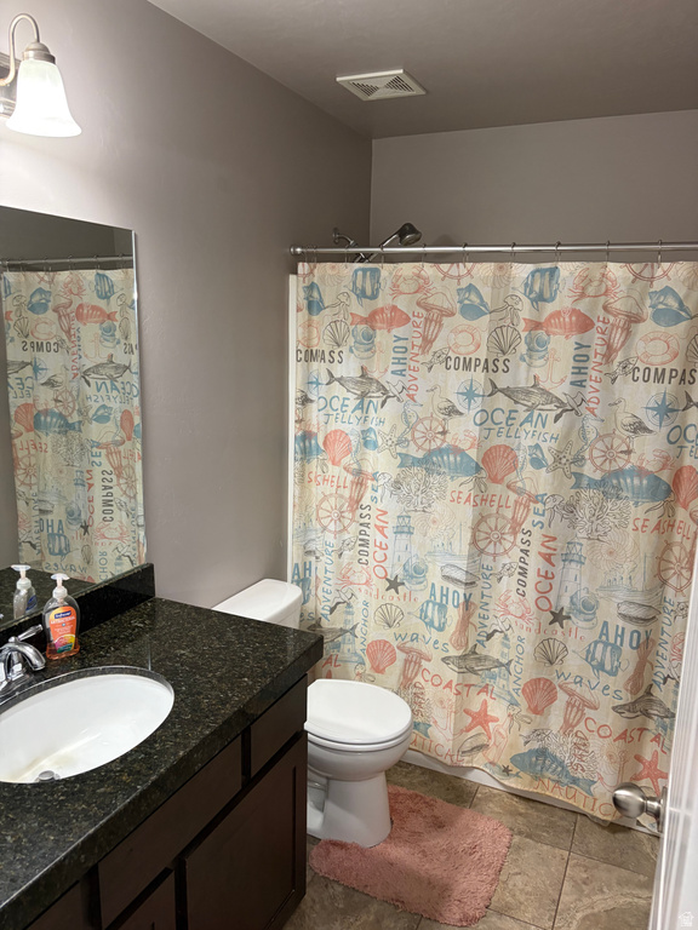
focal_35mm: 26
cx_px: 349
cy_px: 465
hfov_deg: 53.1
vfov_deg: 67.3
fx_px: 699
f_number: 1.6
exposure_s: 1/60
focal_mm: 5.96
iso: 200
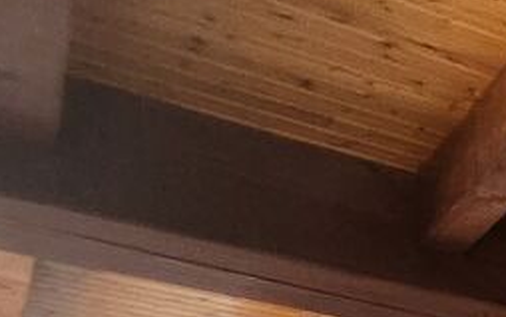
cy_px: 630
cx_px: 1265
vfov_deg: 14.1
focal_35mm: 78
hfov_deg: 14.4
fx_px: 1076
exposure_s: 1/50
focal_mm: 1.74
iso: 160
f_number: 2.2
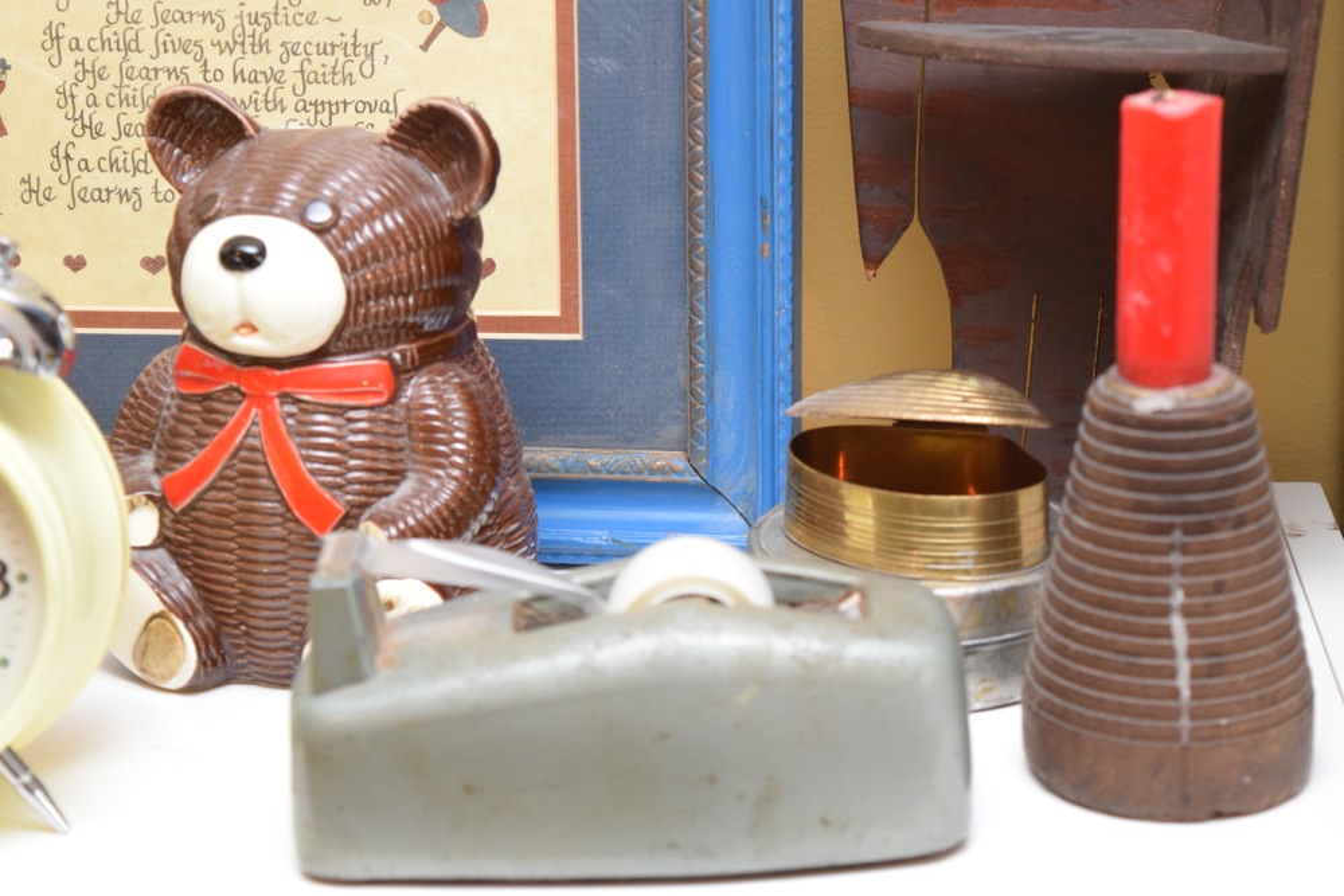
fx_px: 3080
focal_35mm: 82
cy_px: 448
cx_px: 672
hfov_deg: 24.6
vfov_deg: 16.6
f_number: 5.6
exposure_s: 1/60
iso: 2500
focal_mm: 55
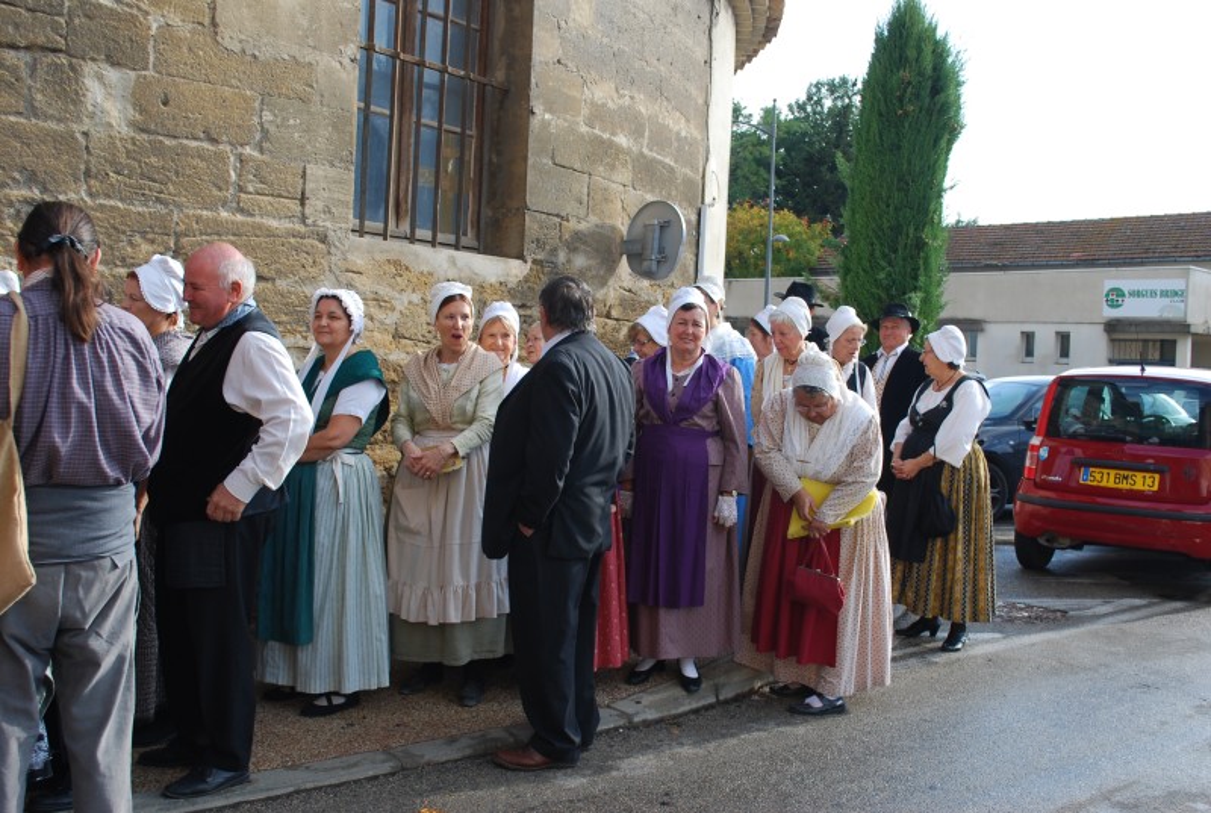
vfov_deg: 37.0
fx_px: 1213
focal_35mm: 36
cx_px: 606
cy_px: 406
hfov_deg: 53.0
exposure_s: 1/125
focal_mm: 24
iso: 100
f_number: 5.6
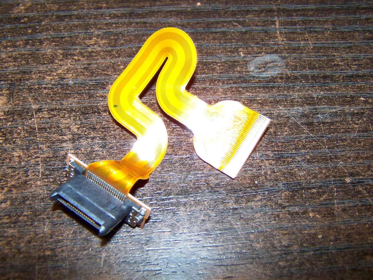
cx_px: 186
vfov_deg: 37.7
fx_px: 409
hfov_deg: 49.0
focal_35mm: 38
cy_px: 140
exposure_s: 1/30
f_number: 2.8
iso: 200
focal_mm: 6.3
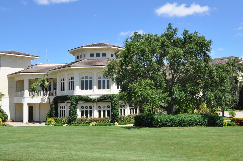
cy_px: 65
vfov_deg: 37.9
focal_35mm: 35
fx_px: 234
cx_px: 152
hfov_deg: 54.3
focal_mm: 17
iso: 200
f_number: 9
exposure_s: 1/320
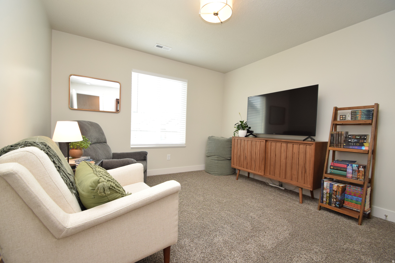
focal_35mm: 15
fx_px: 165
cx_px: 198
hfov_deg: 100.4
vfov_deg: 77.3
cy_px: 132
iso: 800
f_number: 5.6
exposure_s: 1/125
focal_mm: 10
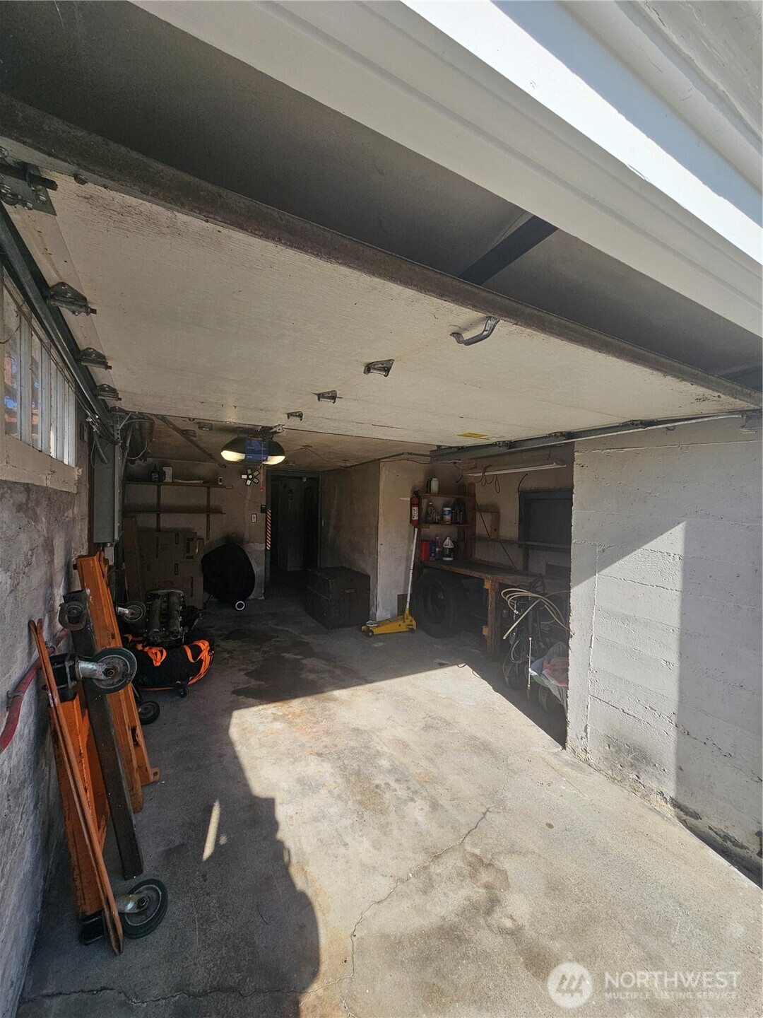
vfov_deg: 106.2
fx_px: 382
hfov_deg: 89.9
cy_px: 509
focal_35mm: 13
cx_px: 382
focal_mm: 2.2
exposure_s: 1/1205
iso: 50
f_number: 2.2
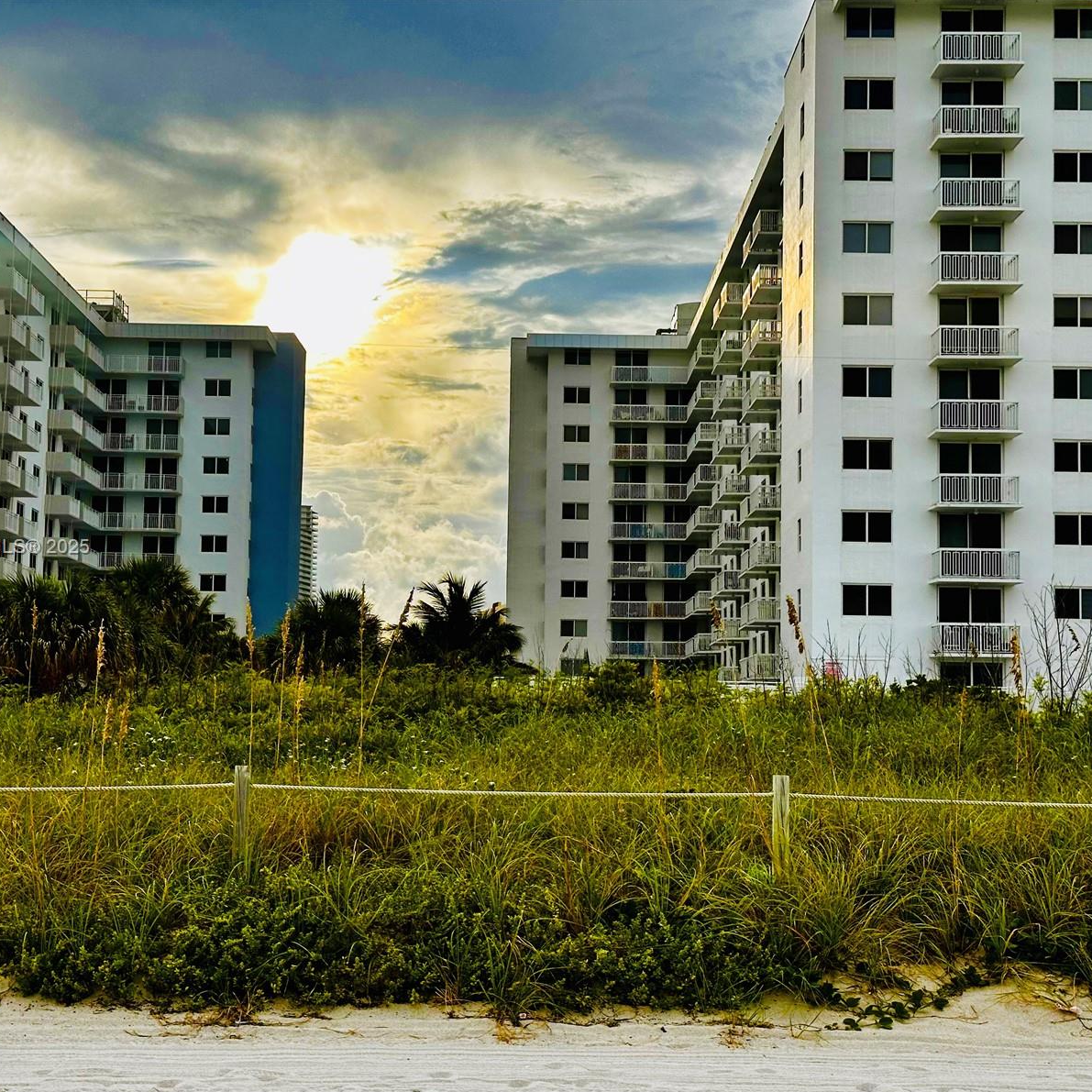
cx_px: 530
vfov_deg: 30.0
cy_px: 548
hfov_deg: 30.0
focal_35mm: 57
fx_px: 2034
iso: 64
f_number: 1.78
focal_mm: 6.86
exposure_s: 1/3155
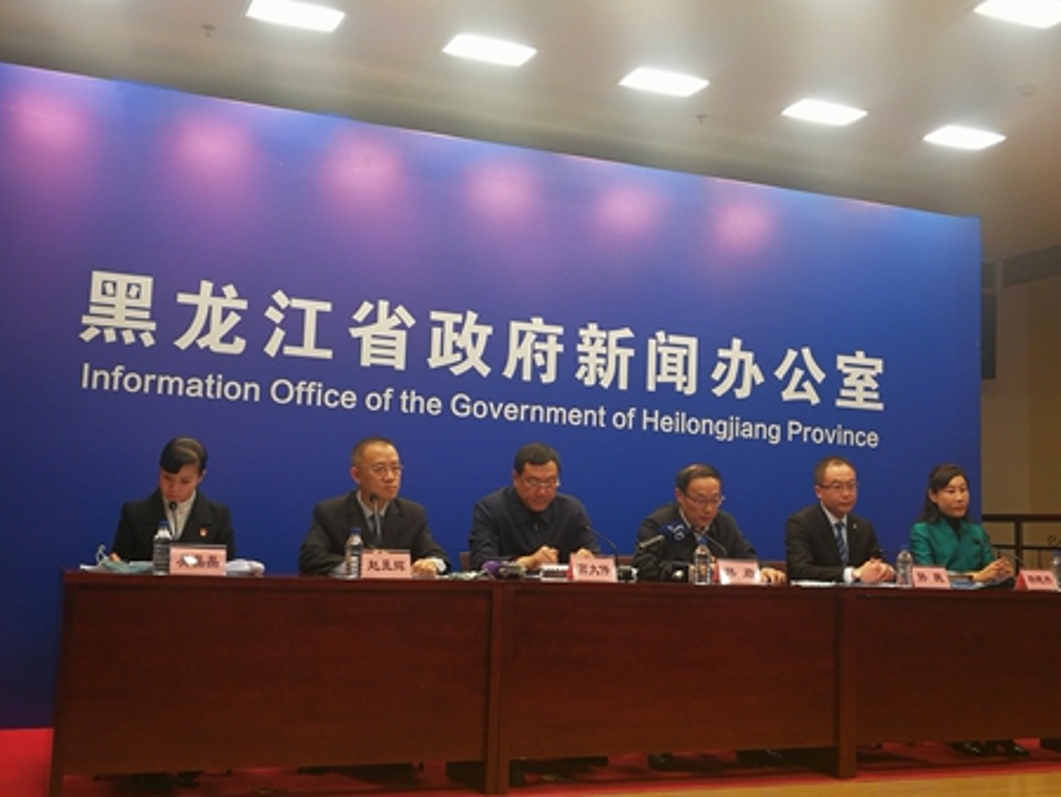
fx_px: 1196
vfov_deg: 36.9
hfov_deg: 47.8
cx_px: 530
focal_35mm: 39
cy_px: 398
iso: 160
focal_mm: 3.95
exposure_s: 1/50
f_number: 2.2
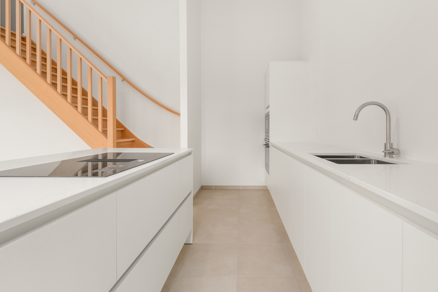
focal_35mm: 16
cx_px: 242
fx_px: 195
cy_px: 134
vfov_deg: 73.6
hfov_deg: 96.4
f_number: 9
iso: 250
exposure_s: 1/25
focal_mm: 14
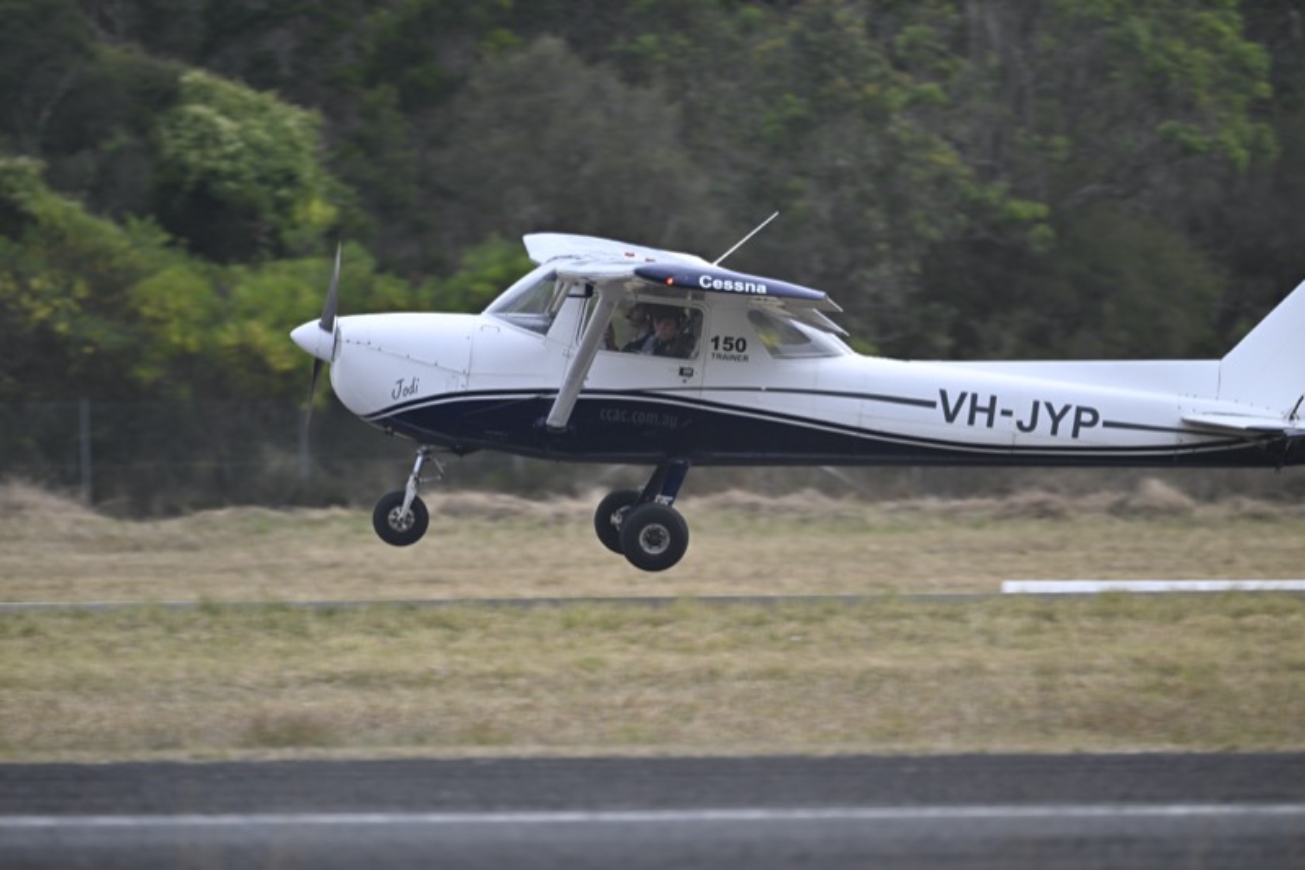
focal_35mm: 400
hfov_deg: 5.2
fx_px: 14496
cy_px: 435
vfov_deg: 3.4
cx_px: 652
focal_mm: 400
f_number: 5.6
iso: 100
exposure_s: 1/400
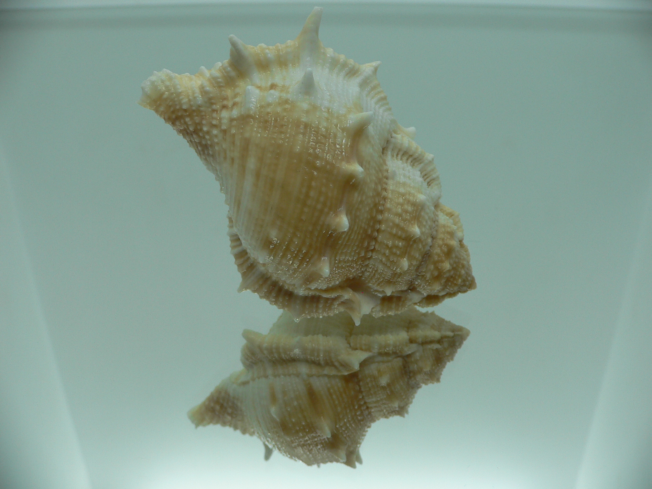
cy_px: 244
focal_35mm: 35
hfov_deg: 52.6
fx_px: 659
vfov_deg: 40.7
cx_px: 326
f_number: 2.8
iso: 80
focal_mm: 4.6
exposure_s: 1/80
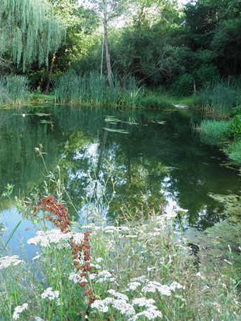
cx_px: 70
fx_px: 352
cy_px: 162
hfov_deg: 37.1
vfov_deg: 49.0
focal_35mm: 38
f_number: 3.6
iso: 50
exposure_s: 1/40
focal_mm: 4.9
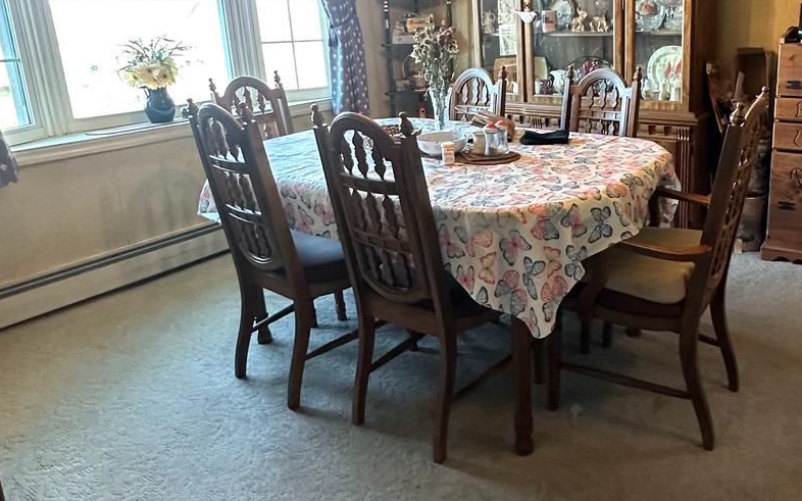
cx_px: 518
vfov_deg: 42.5
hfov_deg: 63.4
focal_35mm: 29
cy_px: 165
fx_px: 634
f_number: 2.2
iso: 400
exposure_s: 1/60
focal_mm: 2.22
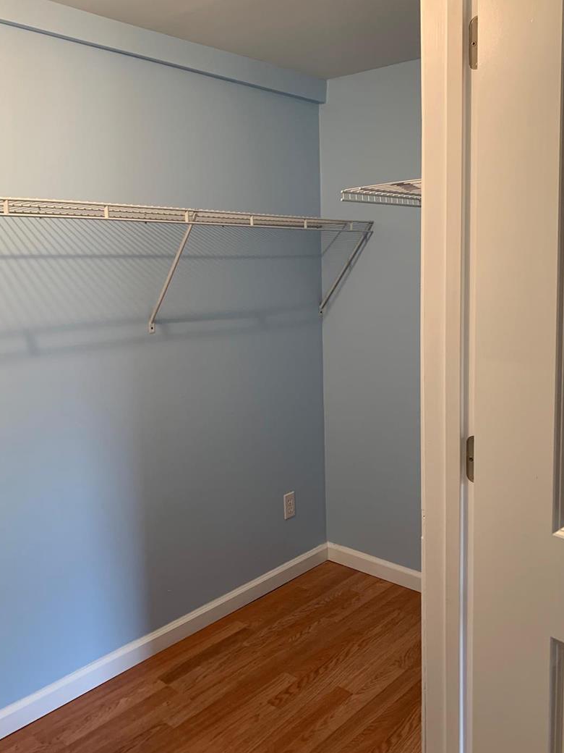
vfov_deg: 59.9
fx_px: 652
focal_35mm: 30
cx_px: 273
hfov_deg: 46.8
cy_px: 341
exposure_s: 1/60
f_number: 1.8
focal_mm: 4.25
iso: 160
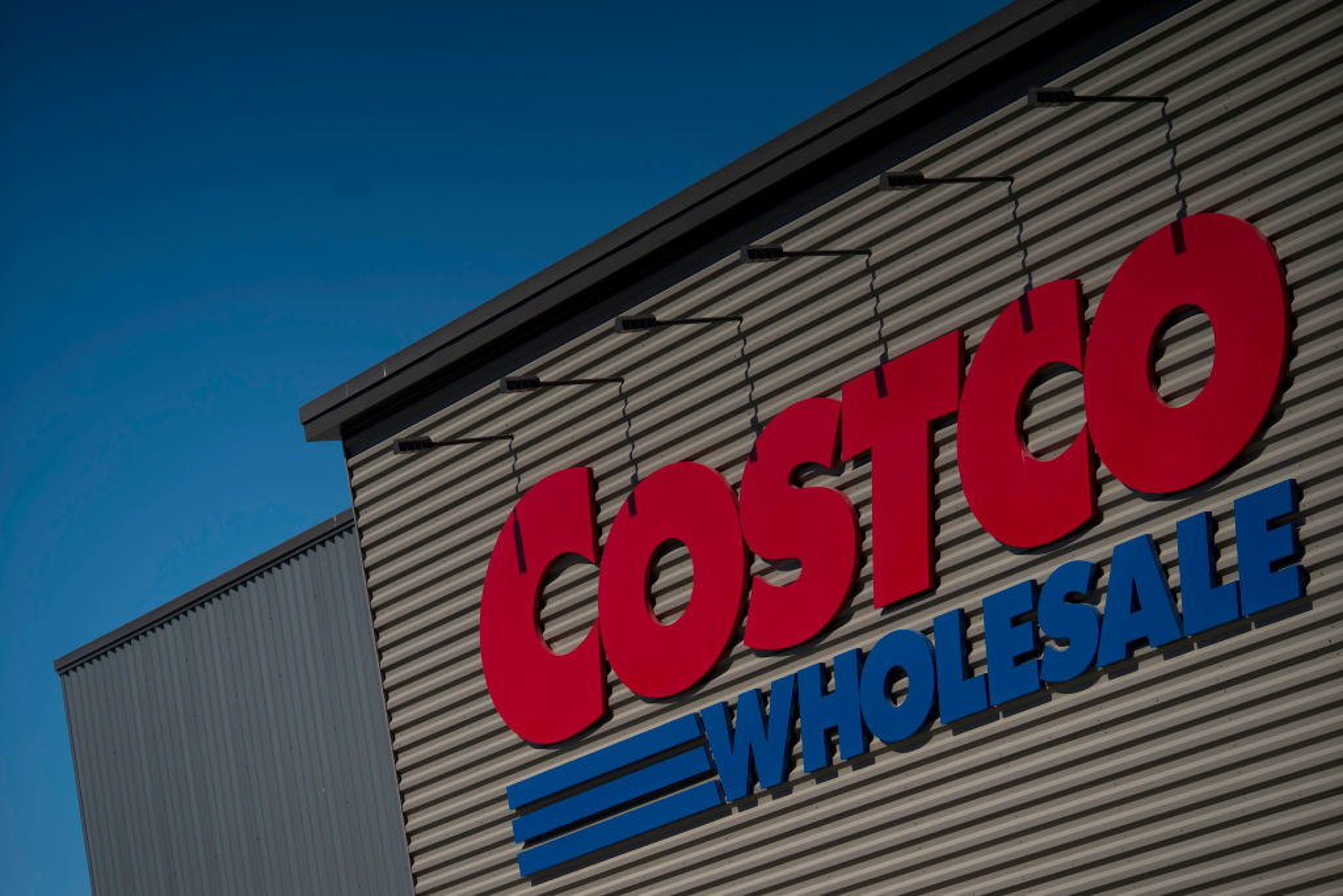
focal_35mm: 135
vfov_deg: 10.2
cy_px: 448
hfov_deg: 15.2
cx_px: 672
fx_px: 5037
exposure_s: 1/5000
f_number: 2.8
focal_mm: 135
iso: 50
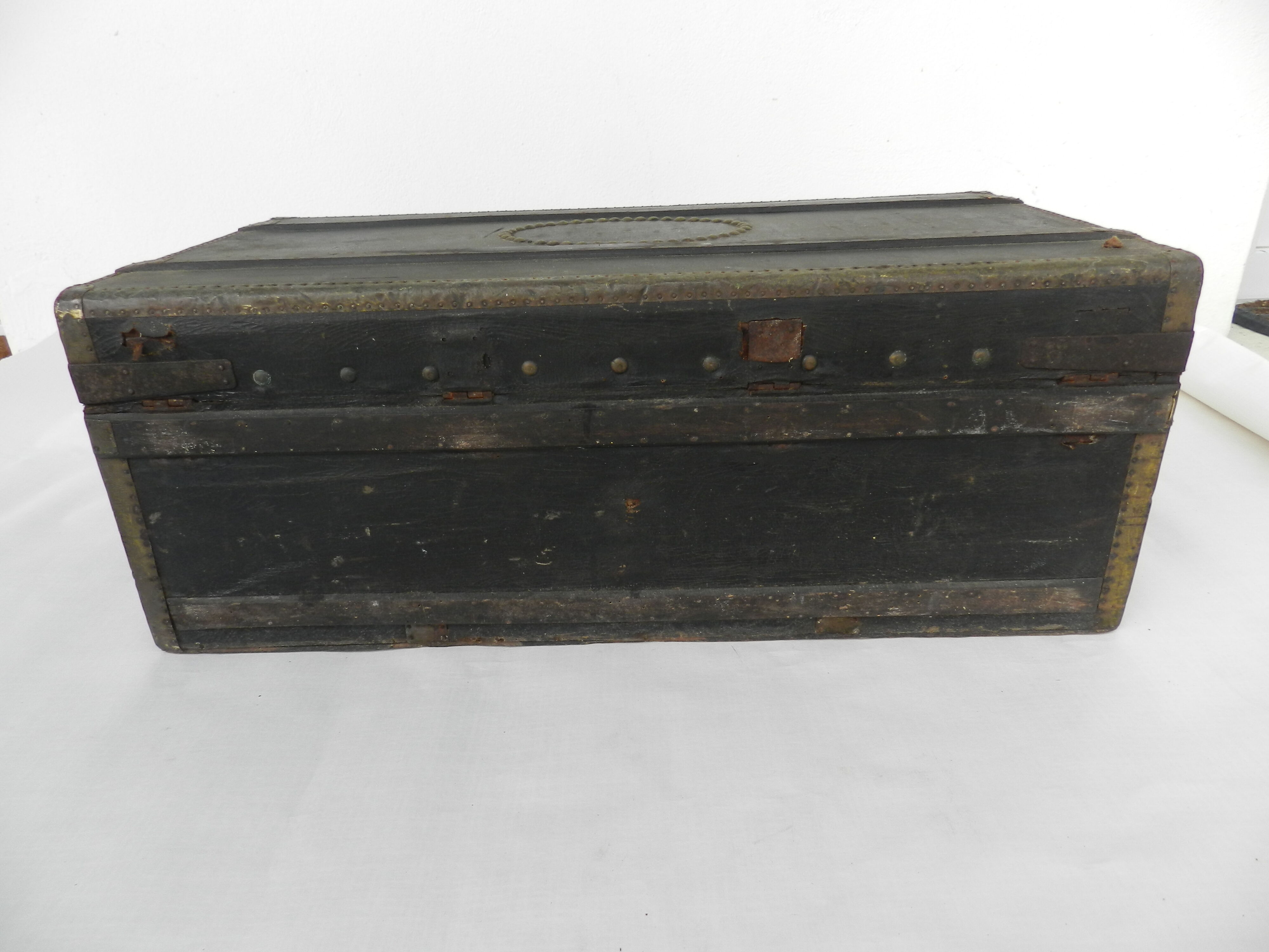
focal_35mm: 23
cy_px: 476
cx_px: 634
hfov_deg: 73.9
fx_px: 843
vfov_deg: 58.9
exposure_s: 1/400
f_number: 3.4
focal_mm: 4
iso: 160
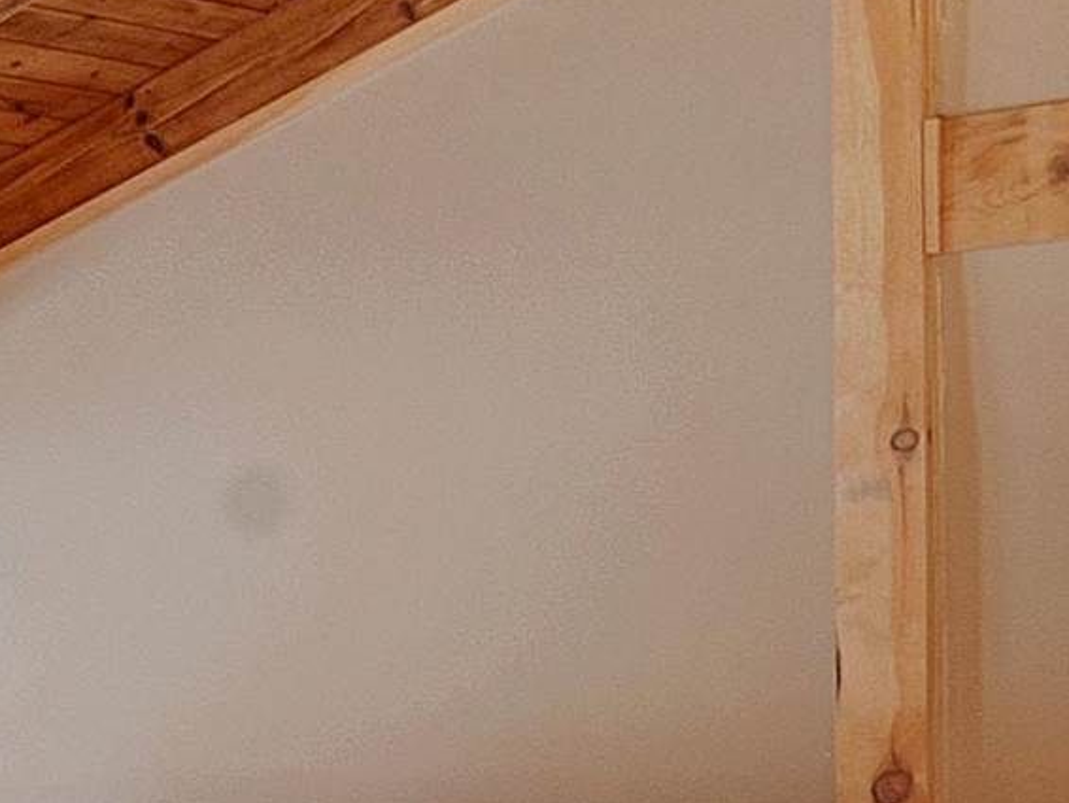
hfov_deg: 15.7
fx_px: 2904
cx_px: -1163
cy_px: 531
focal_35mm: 94
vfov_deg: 15.7
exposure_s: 1/2.5
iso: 200
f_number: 10
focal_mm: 12
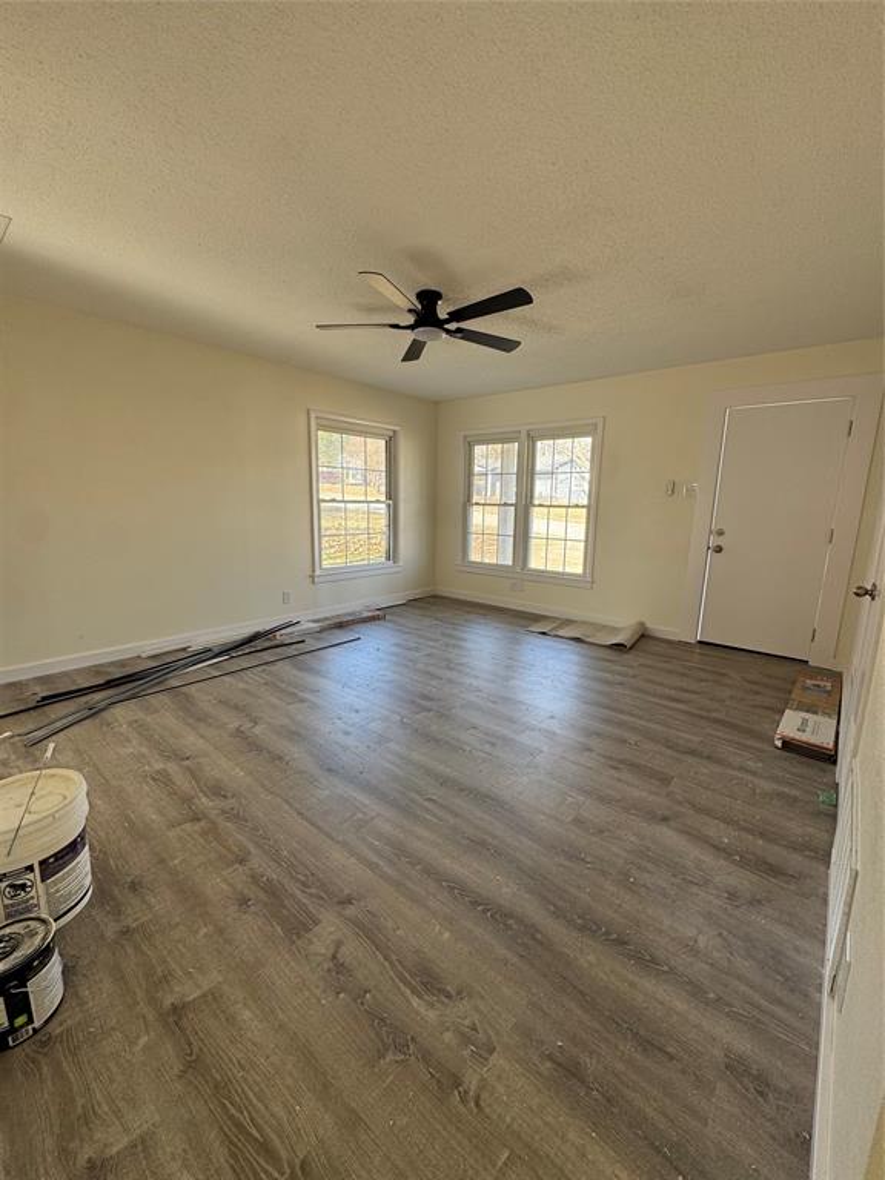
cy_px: 590
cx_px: 442
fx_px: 477
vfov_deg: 102.1
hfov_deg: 85.7
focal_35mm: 14
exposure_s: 1/99
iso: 80
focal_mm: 2.22
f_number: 2.2
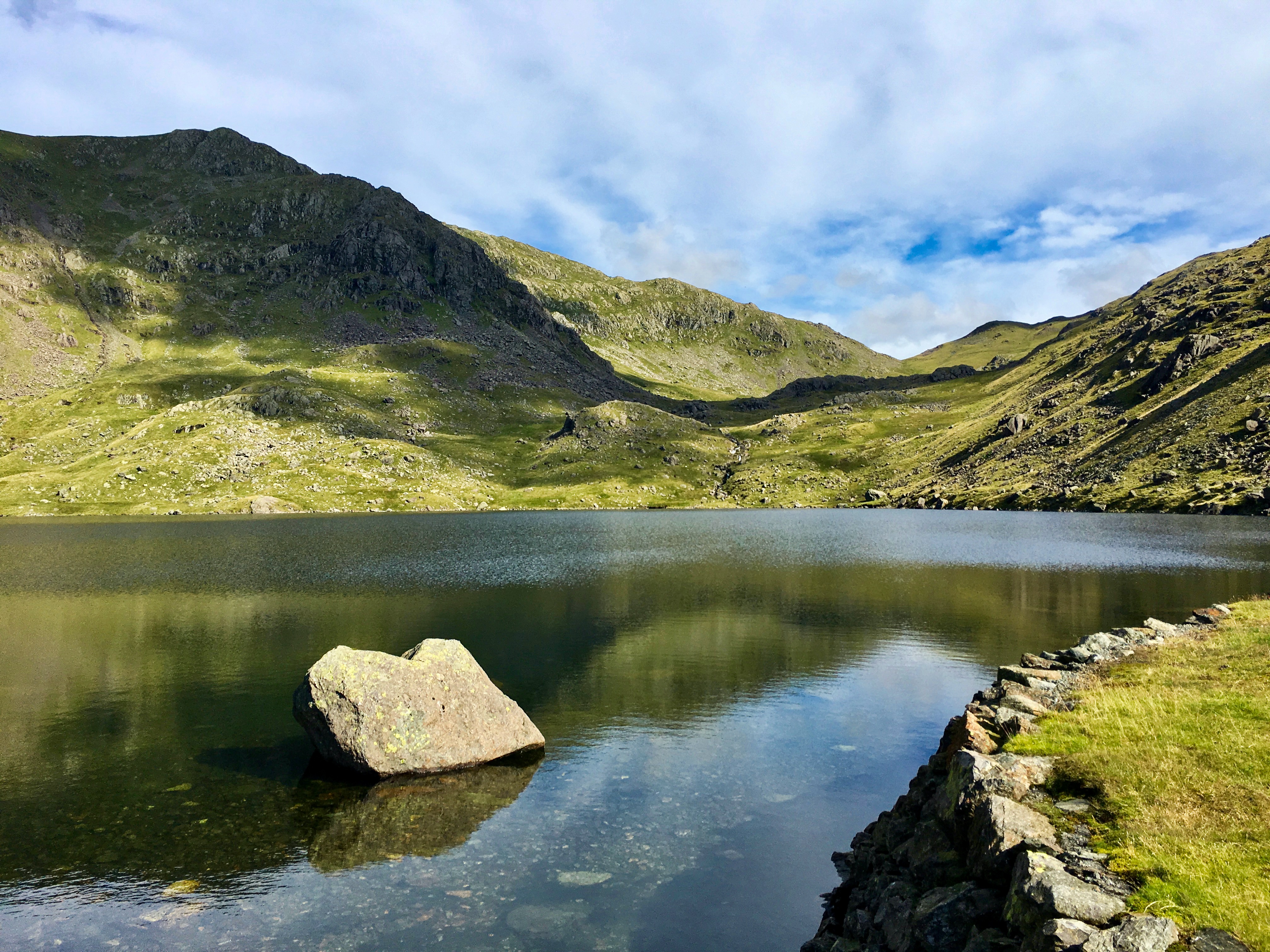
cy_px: 476
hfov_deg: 61.7
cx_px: 635
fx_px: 1064
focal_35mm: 29
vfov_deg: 48.2
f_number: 2.2
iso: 25
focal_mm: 4.15
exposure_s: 1/2024
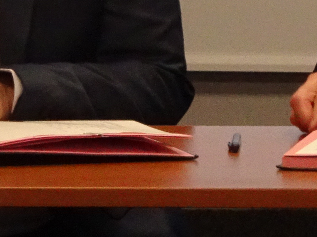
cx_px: 256
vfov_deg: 1.9
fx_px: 7232
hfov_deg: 2.5
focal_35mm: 790
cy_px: -150
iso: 800
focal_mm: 30.42
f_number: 5.6
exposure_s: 1/40
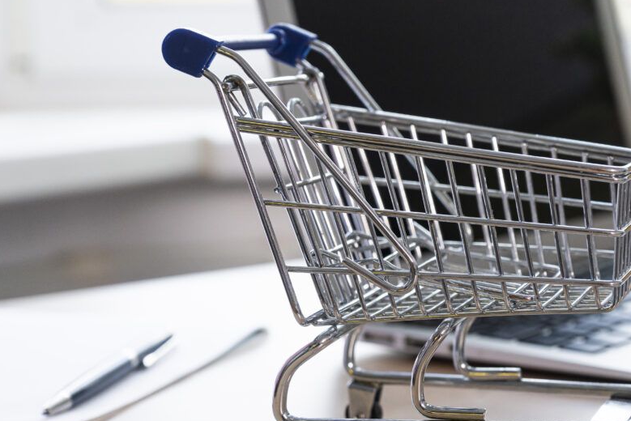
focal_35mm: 92
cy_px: 267
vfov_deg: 14.9
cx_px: 386
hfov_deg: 22.1
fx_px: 1613
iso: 800
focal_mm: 70
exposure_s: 1/80
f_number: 7.1
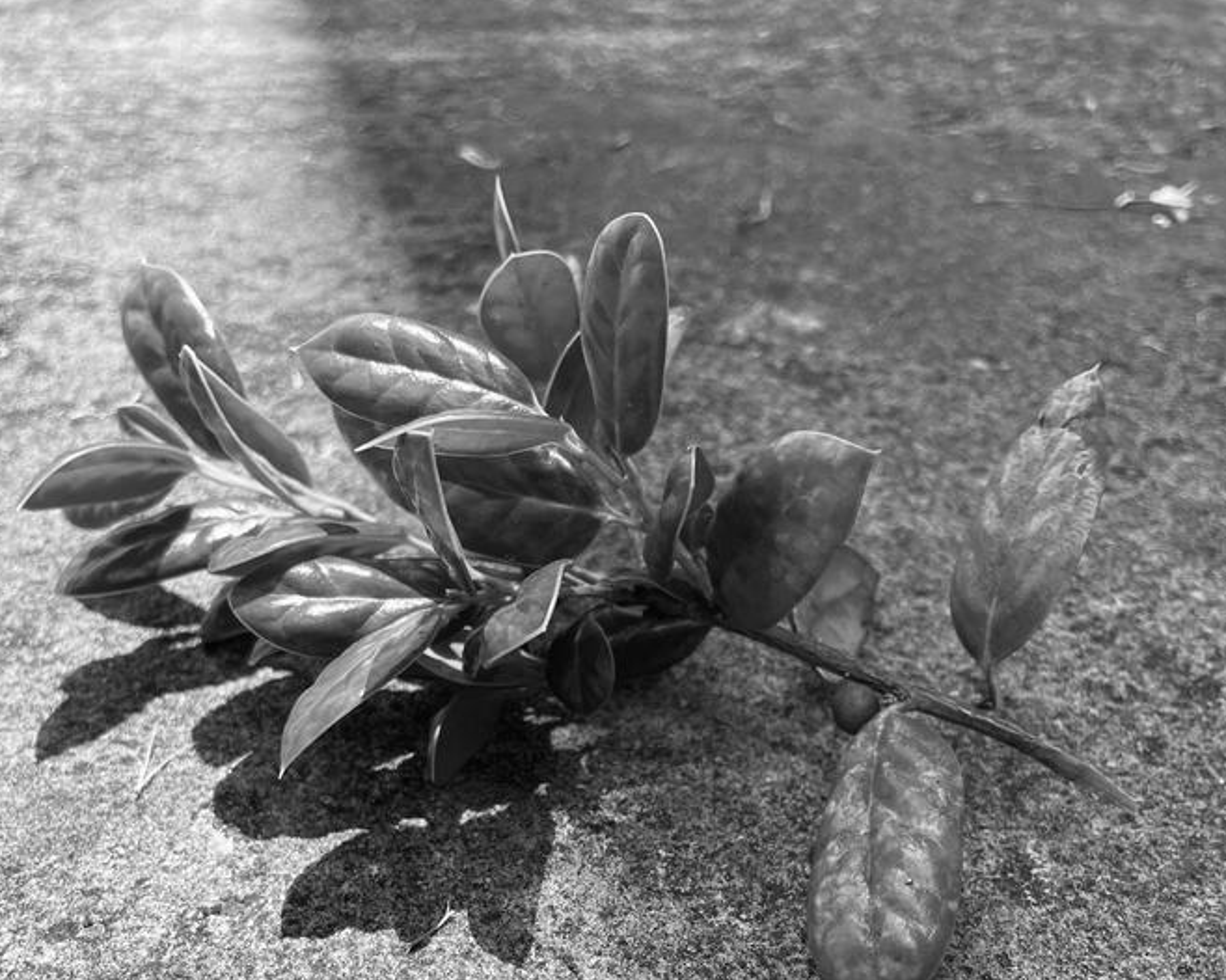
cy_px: 796
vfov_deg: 39.4
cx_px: 579
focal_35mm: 36
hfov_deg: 50.3
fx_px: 1306
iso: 32
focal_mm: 4.2
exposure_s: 1/1261
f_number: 1.6
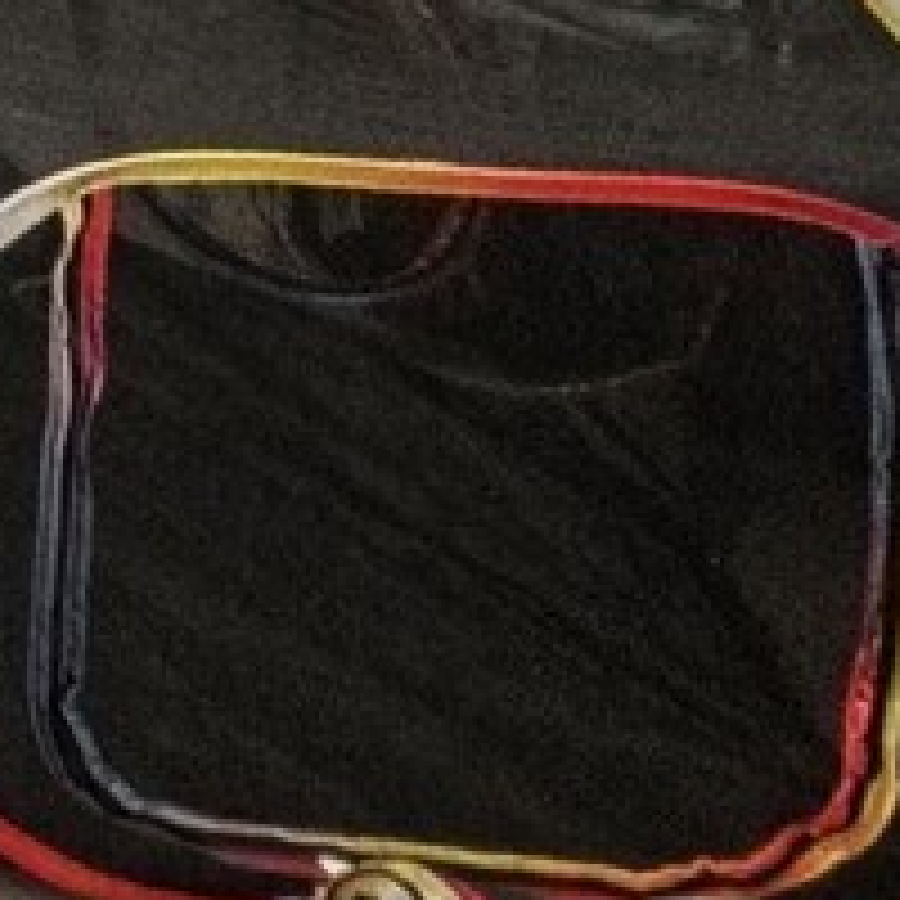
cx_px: -2153
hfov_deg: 9.7
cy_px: -1361
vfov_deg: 12.2
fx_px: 3177
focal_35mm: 108
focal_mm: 10
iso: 3200
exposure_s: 1/30
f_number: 9
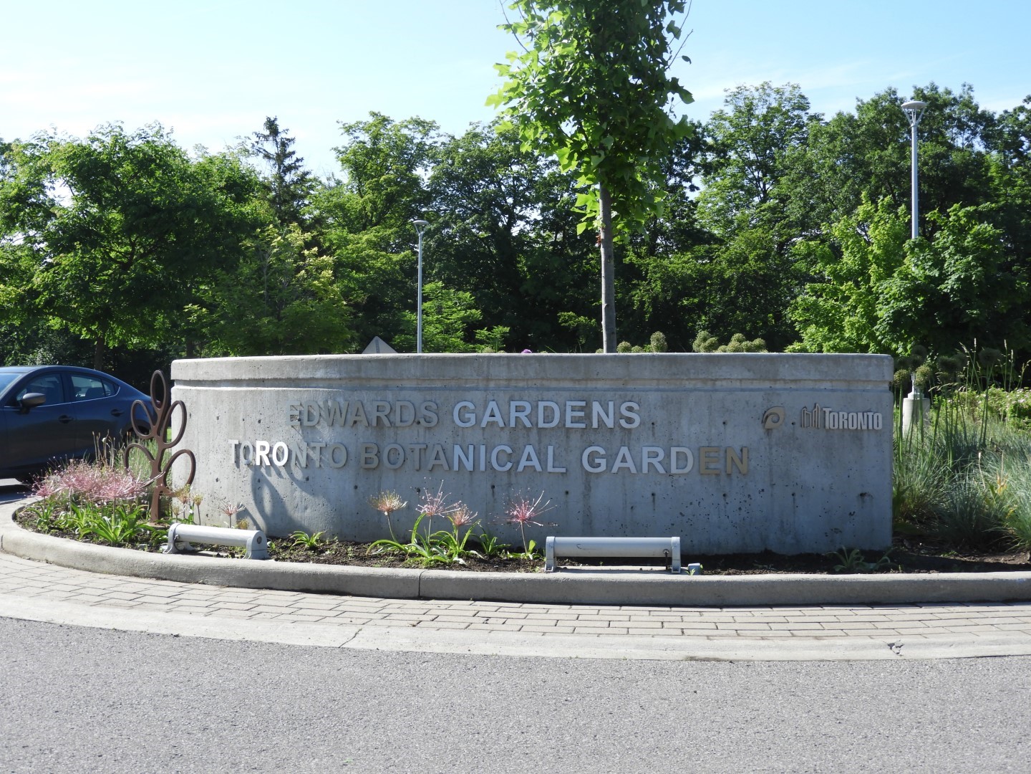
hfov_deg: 38.2
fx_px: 1489
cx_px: 516
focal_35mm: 50
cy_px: 387
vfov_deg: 29.1
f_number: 4
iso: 100
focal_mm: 9
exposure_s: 1/500
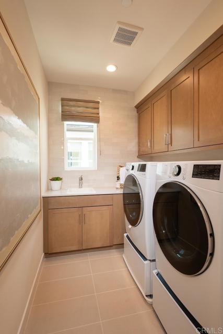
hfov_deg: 64.6
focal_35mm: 19
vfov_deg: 86.9
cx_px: 112
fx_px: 176
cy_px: 167
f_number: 9
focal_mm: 19
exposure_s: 1/6
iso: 100
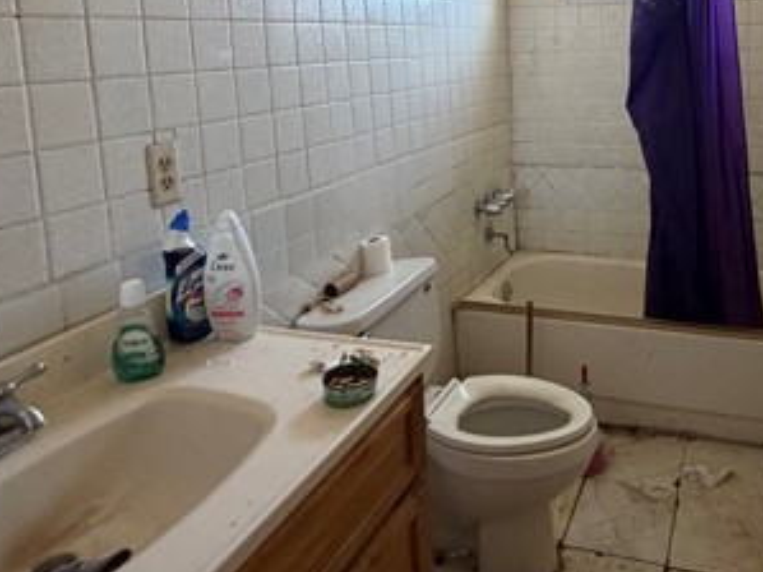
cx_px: 574
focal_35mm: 30
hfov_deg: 56.9
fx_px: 661
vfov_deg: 44.3
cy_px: 107
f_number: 2.2
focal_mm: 2.22
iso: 320
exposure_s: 1/70
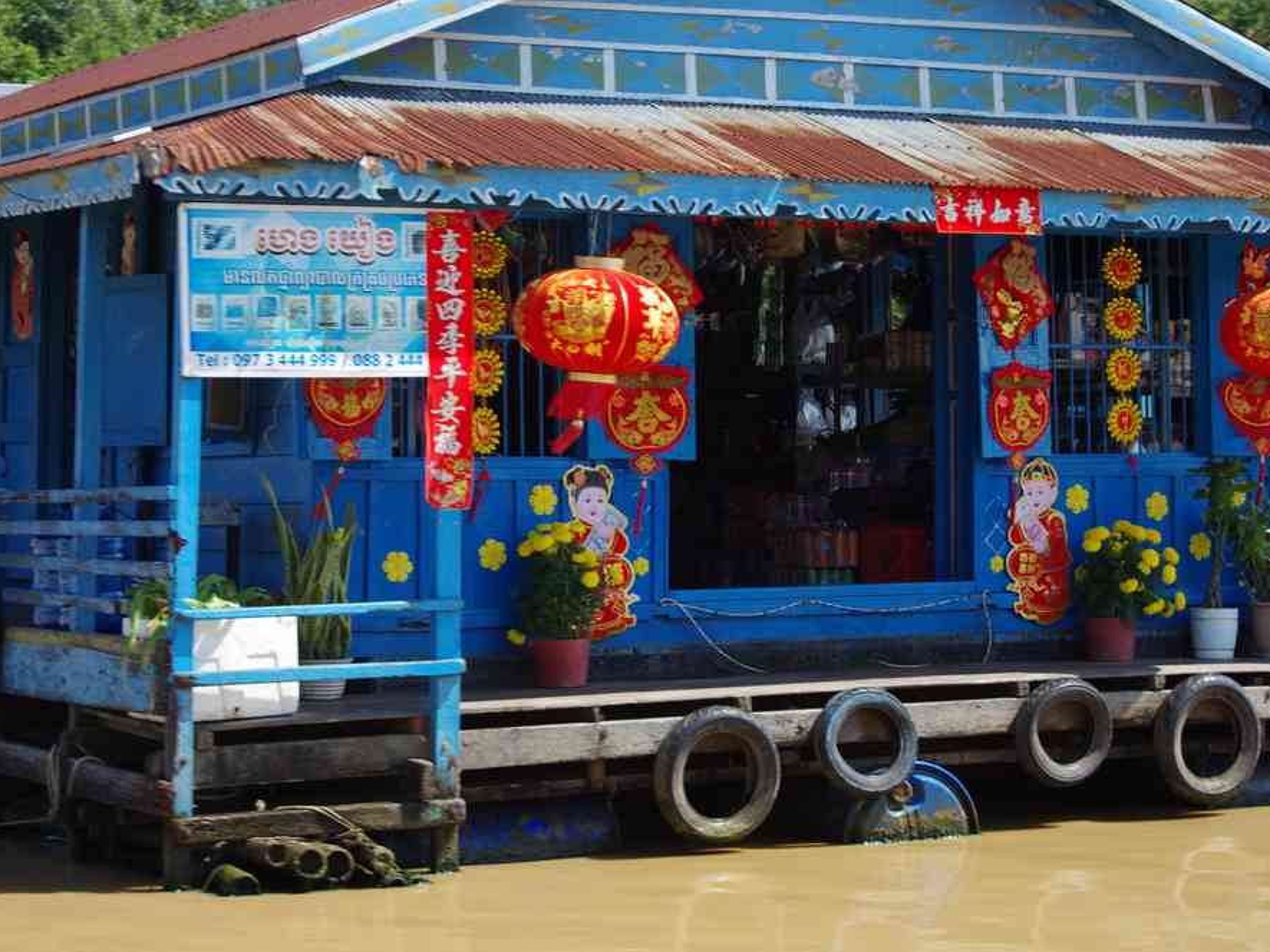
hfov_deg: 21.9
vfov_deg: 16.5
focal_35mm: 90
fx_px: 3286
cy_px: 476
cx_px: 642
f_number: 9
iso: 200
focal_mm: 55
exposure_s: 1/100
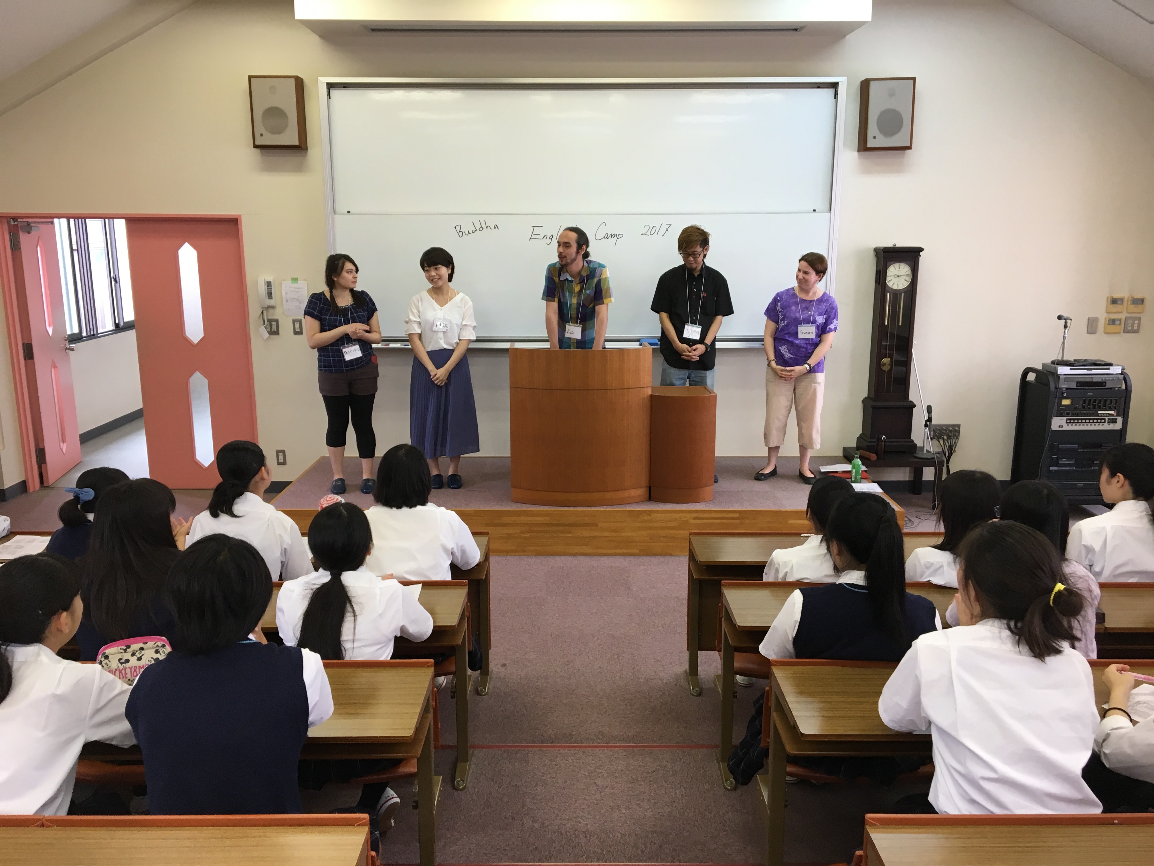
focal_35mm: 29
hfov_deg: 61.7
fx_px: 967
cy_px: 433
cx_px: 577
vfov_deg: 48.2
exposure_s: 1/30
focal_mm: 4.15
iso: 32
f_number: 2.2
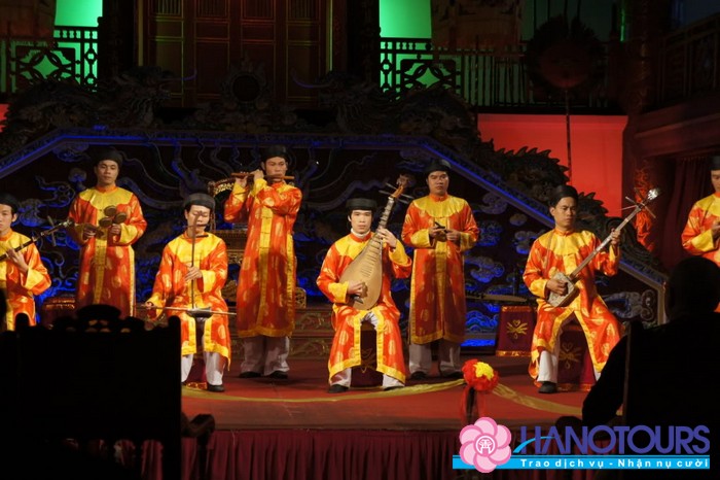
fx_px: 1649
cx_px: 360
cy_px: 240
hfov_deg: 24.6
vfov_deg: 16.5
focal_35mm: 82
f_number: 5.6
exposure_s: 1/100
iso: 1250
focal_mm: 55
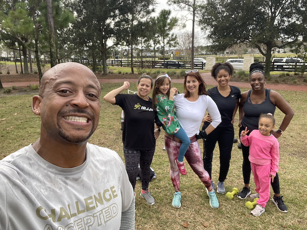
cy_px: 115
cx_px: 154
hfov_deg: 73.9
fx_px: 204
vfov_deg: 58.9
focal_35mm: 23
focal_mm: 2.71
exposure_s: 1/122
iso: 32
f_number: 2.2
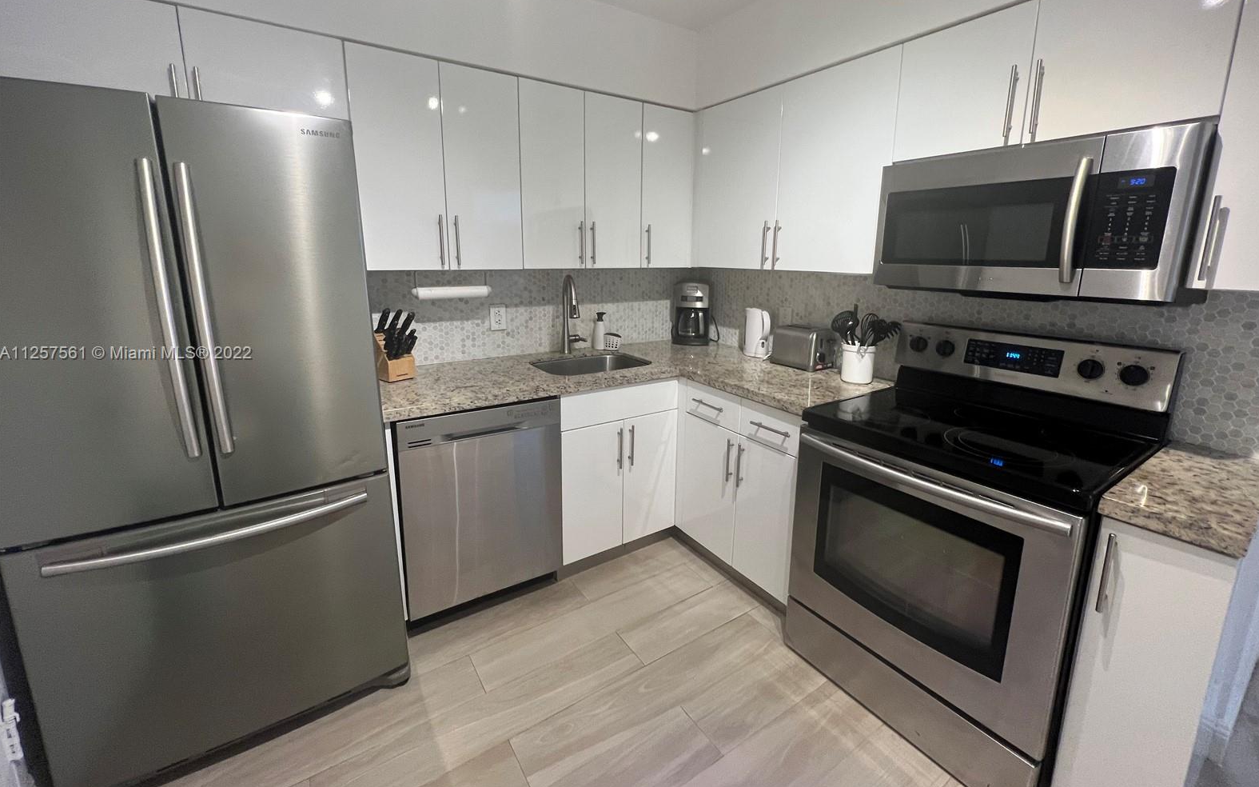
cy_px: 354
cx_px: 635
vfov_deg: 78.4
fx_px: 480
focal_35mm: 14
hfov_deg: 105.3
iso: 160
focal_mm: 1.57
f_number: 1.8
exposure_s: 1/60
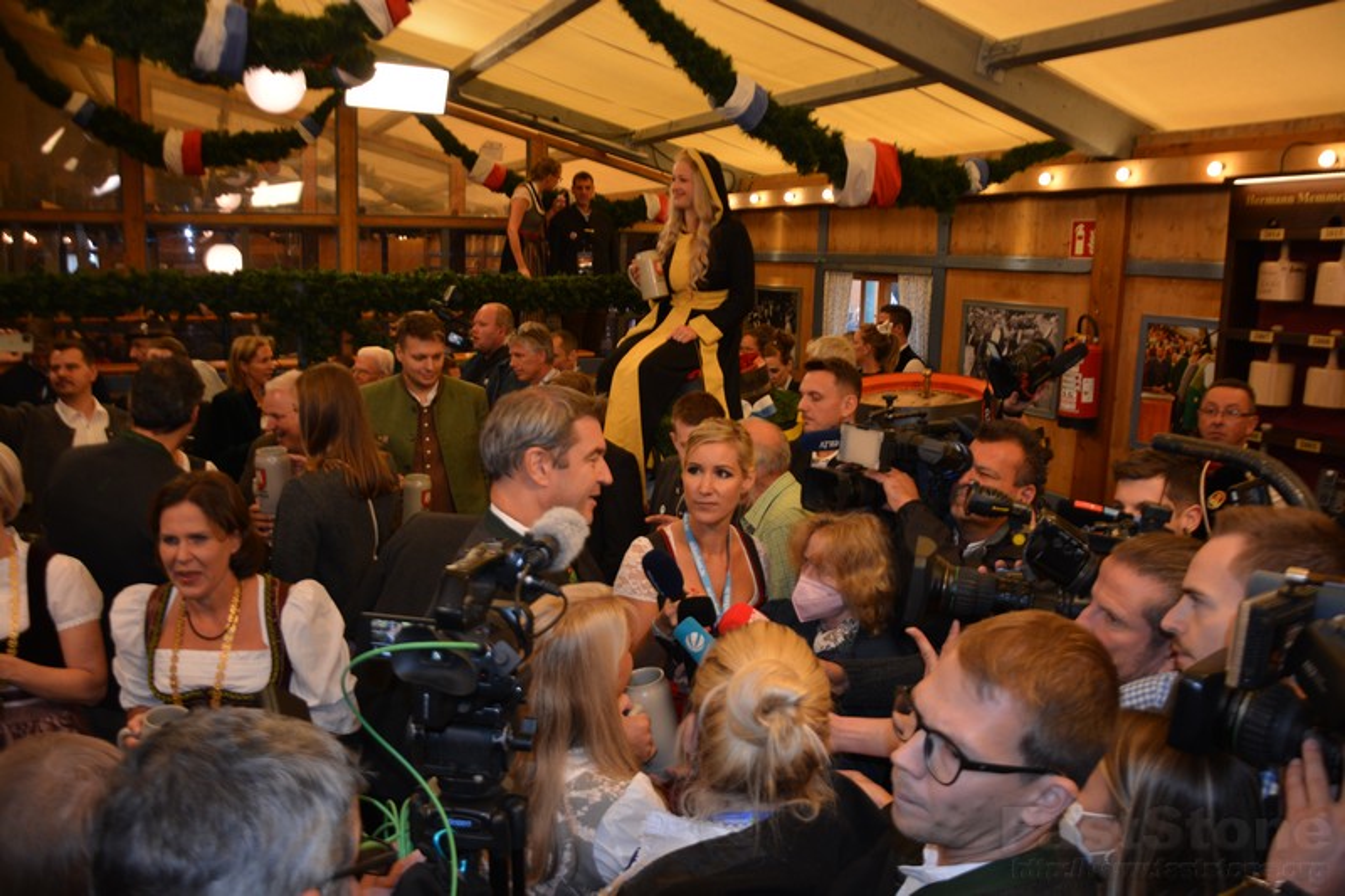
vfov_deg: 47.9
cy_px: 448
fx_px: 1008
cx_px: 672
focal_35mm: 27
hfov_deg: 67.4
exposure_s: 1/80
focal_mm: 18
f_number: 3.5
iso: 400
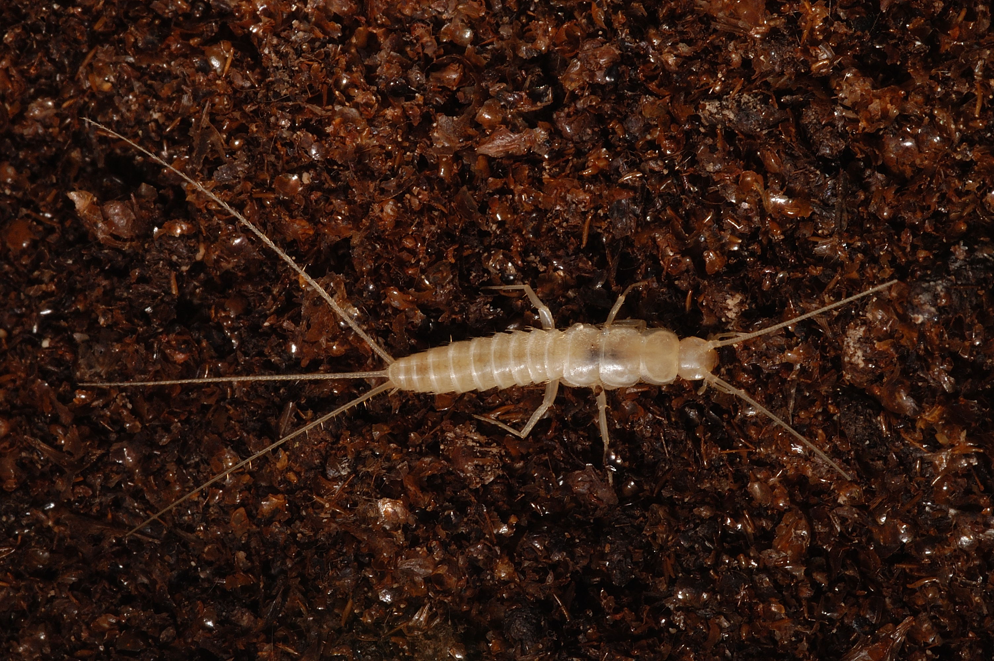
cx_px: 497
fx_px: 4345
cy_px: 330
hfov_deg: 13.1
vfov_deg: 8.7
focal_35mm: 158
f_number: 45
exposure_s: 1/160
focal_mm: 105
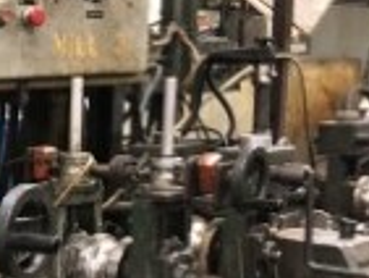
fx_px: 1088
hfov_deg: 17.2
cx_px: -198
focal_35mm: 102
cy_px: 332
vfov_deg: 14.1
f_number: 1.8
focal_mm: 4
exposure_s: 1/12
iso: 100
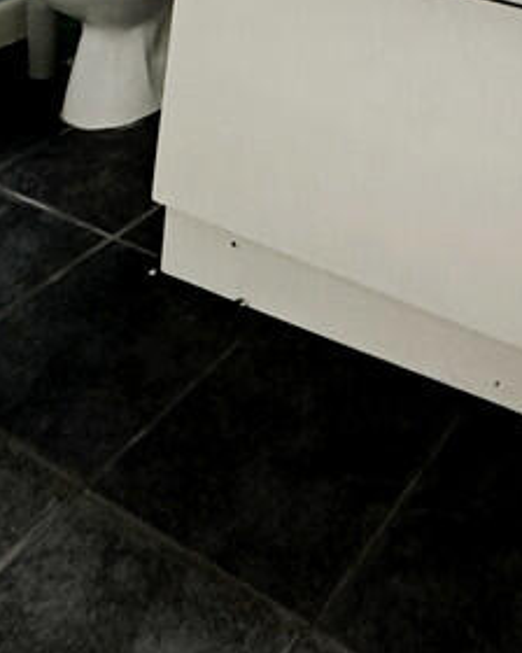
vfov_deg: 30.2
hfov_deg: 28.2
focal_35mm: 50
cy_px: -182
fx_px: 966
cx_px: 534
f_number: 2.2
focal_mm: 2.22
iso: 200
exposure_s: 1/99
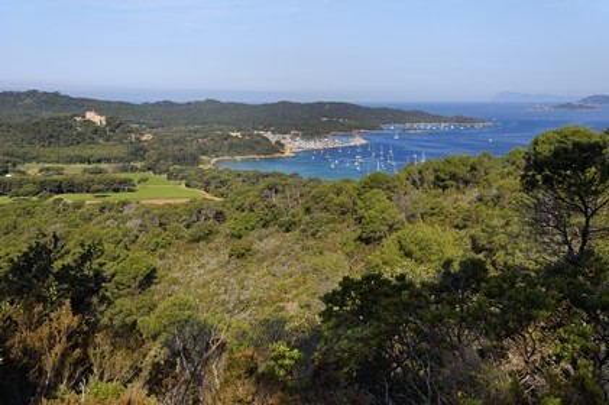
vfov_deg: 27.0
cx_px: 304
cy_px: 202
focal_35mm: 50
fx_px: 845
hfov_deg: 39.6
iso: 320
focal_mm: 50
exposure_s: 1/800
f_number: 9
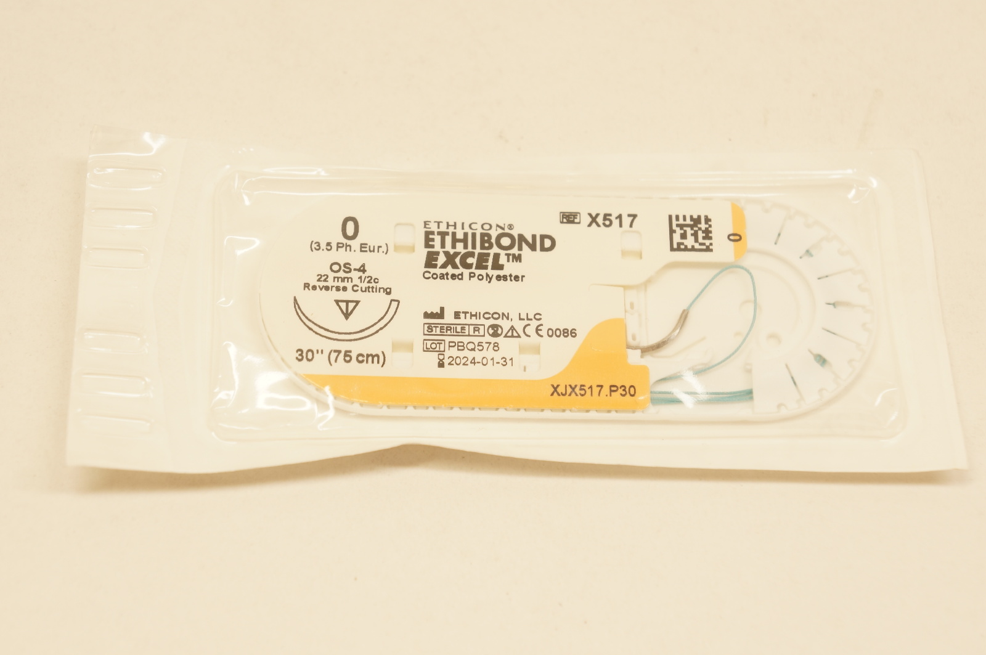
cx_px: 493
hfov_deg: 25.1
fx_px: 2216
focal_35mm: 81
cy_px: 328
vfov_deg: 16.8
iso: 400
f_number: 6.3
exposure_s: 1/80
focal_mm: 54
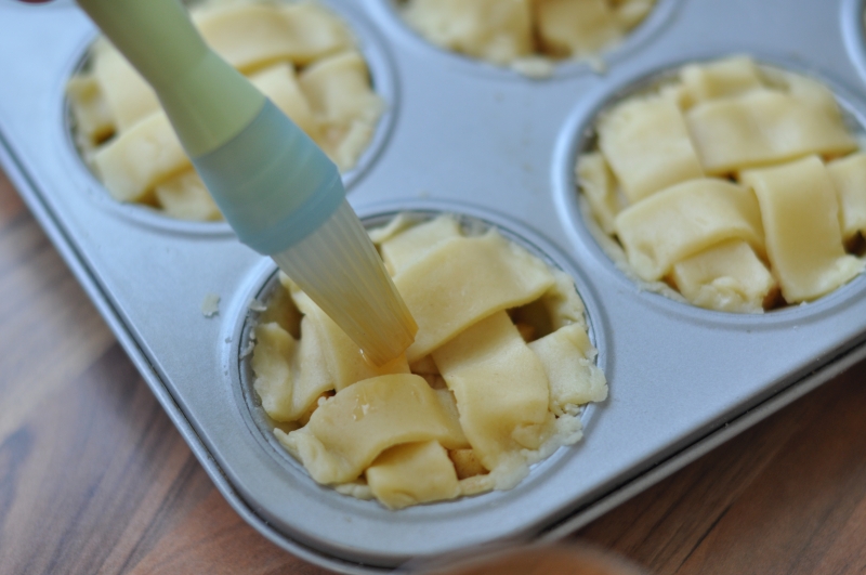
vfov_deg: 18.1
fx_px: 1802
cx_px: 433
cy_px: 288
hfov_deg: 27.0
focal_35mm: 75
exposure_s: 1/125
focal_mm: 50
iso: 320
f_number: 2.2
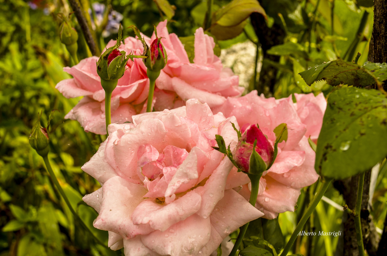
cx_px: 194
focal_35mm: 48
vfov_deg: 27.9
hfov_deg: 41.2
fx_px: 515
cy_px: 128
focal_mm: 32
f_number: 8
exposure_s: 1/400
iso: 160
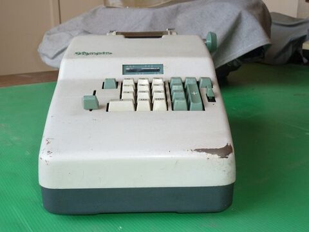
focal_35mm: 44
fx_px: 393
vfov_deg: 32.9
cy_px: 116
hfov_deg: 42.9
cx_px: 154
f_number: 3.7
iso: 200
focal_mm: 7.3
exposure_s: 1/30
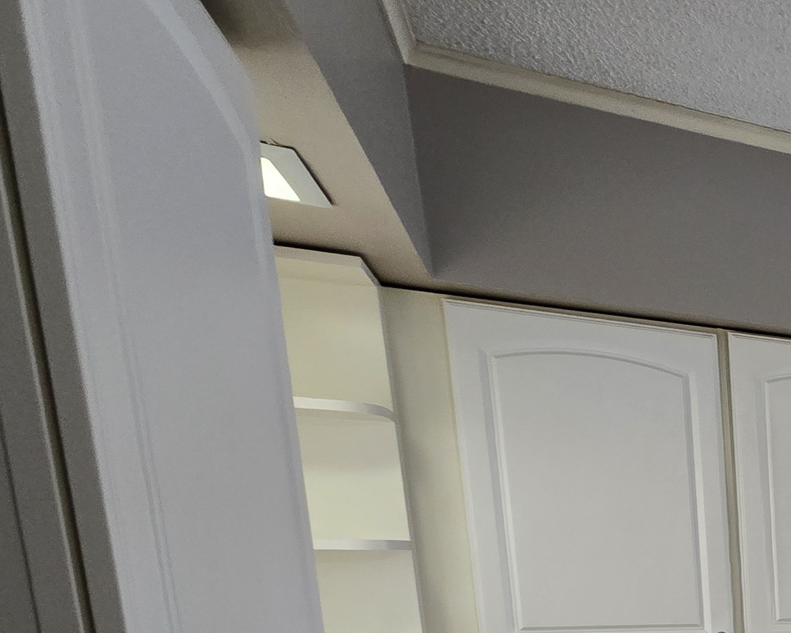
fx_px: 819
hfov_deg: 33.3
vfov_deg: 35.1
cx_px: 1082
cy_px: 726
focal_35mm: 35
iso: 125
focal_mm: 2.2
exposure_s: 1/60
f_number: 2.2
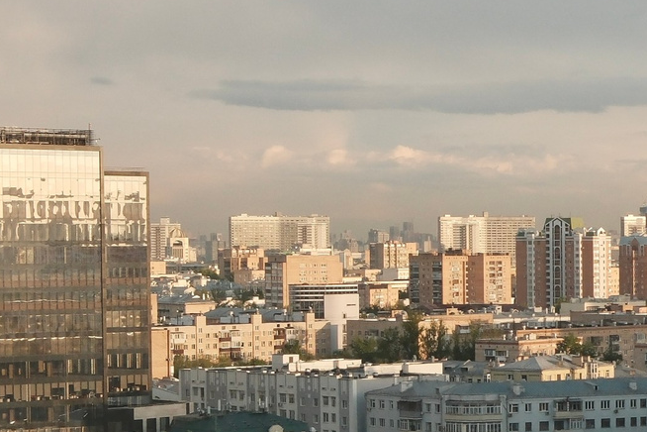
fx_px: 2462
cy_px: 341
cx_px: 1093
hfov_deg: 13.7
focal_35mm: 137
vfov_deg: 10.0
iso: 800
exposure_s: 1/500
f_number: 8
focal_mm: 23
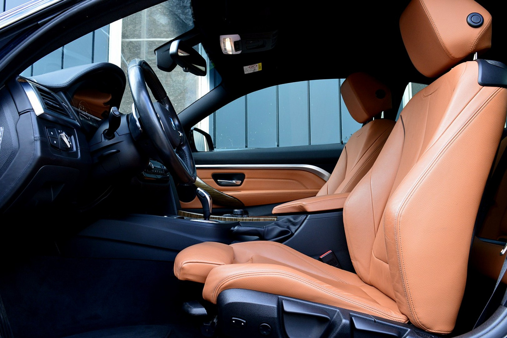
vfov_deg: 47.9
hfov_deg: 67.4
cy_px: 169
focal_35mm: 27
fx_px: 380
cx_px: 254
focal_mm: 18
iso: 450
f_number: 8
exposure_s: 1/60
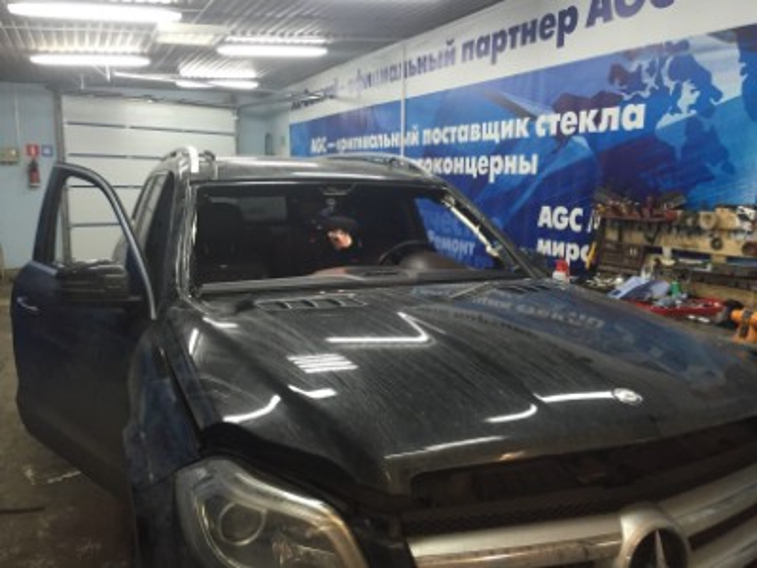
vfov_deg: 48.2
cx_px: 378
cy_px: 284
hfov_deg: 61.7
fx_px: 634
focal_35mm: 29
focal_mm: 4.15
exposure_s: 1/33
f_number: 2.2
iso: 160
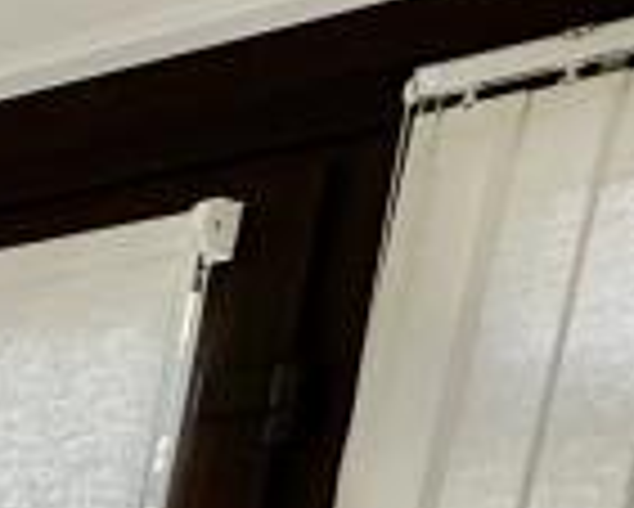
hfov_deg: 10.5
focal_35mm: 99
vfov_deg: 12.7
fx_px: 1859
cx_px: -1421
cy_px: 1155
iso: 40
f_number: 2.2
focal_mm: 2.22
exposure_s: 1/178
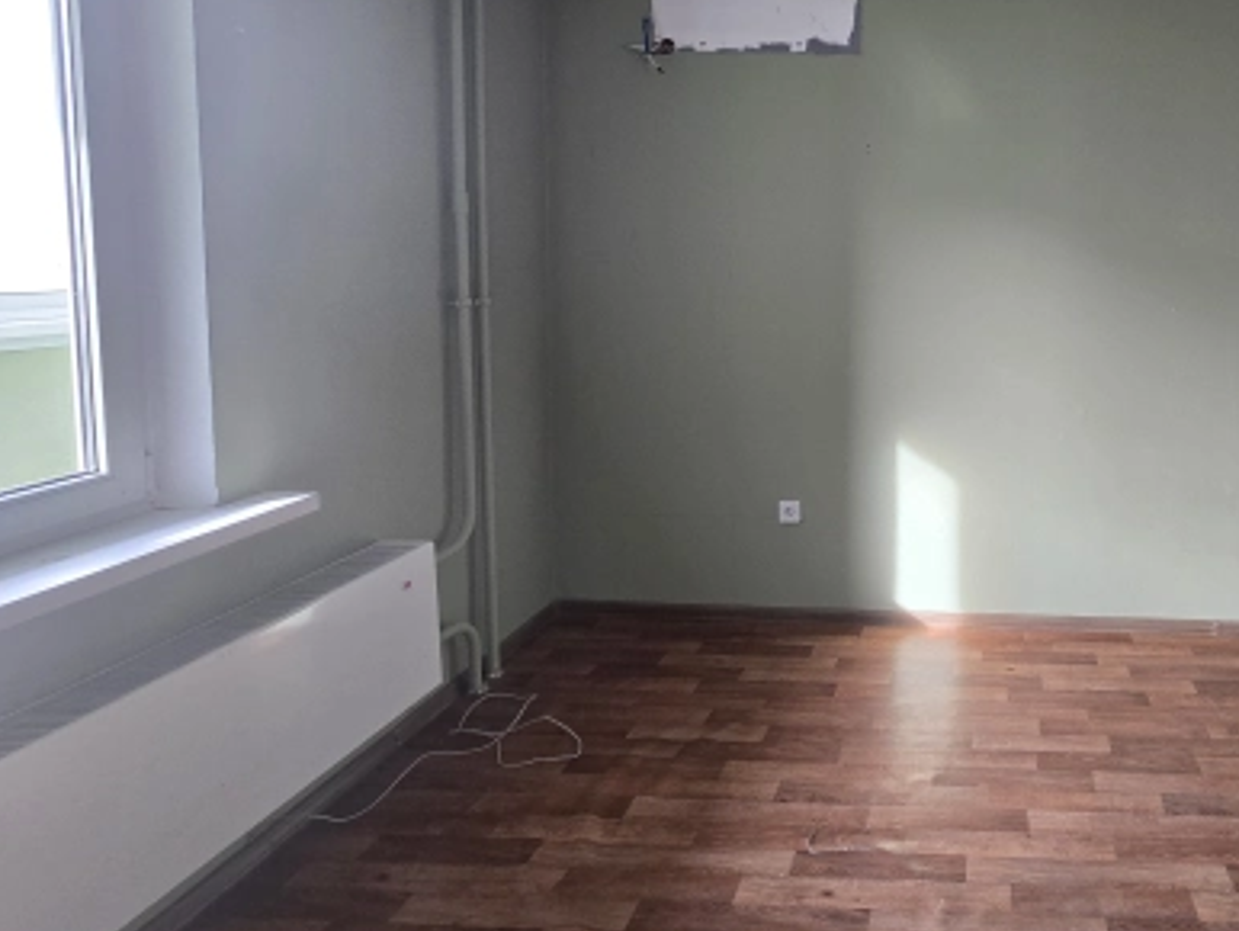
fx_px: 752
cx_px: 969
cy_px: 318
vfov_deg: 62.1
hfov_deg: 71.9
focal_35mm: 21
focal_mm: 2.2
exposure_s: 1/50
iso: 160
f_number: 2.2
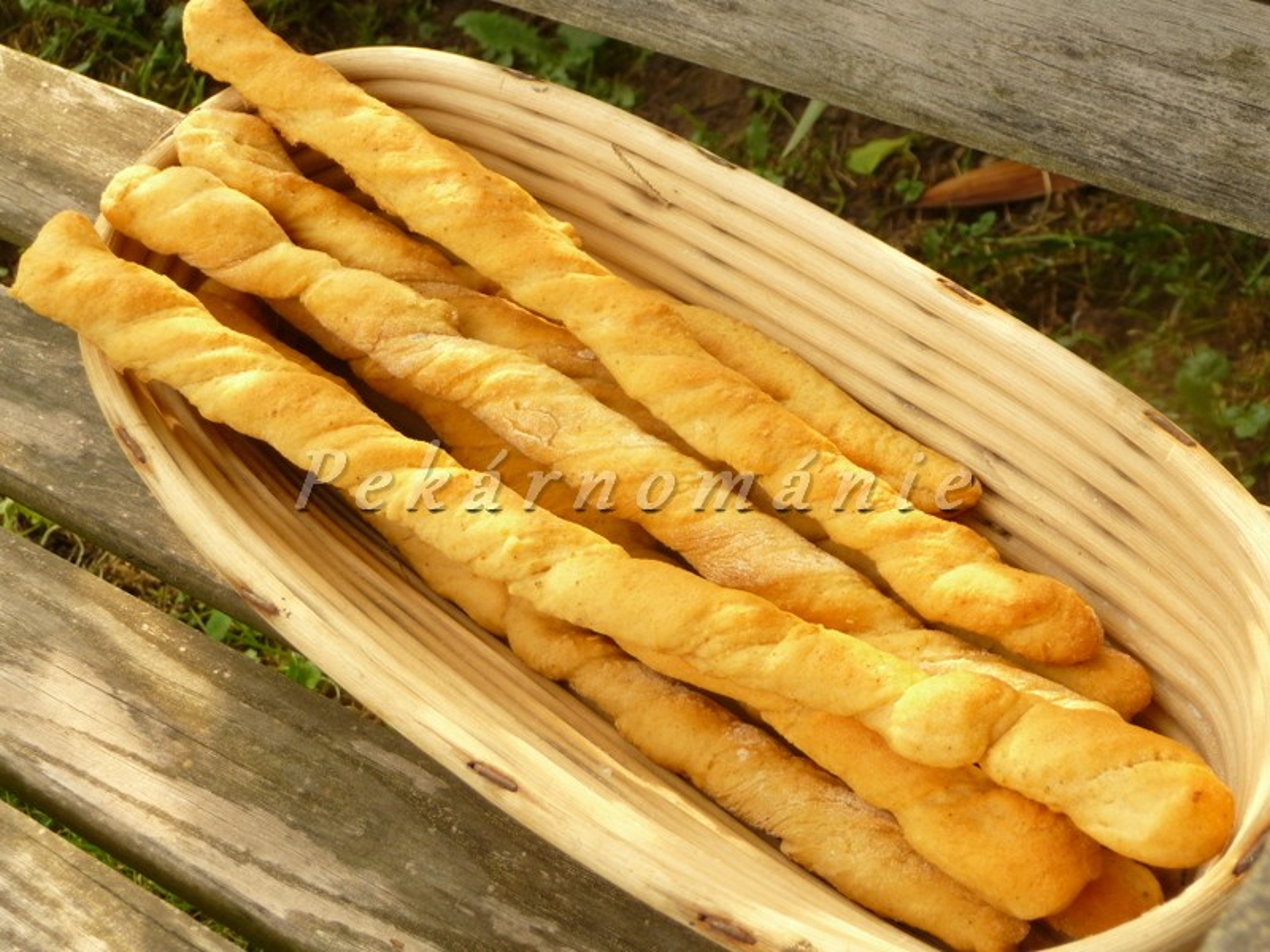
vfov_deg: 26.6
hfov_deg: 34.9
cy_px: 476
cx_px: 635
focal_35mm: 55
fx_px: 2018
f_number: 4.3
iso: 100
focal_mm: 9.3
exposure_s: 1/50
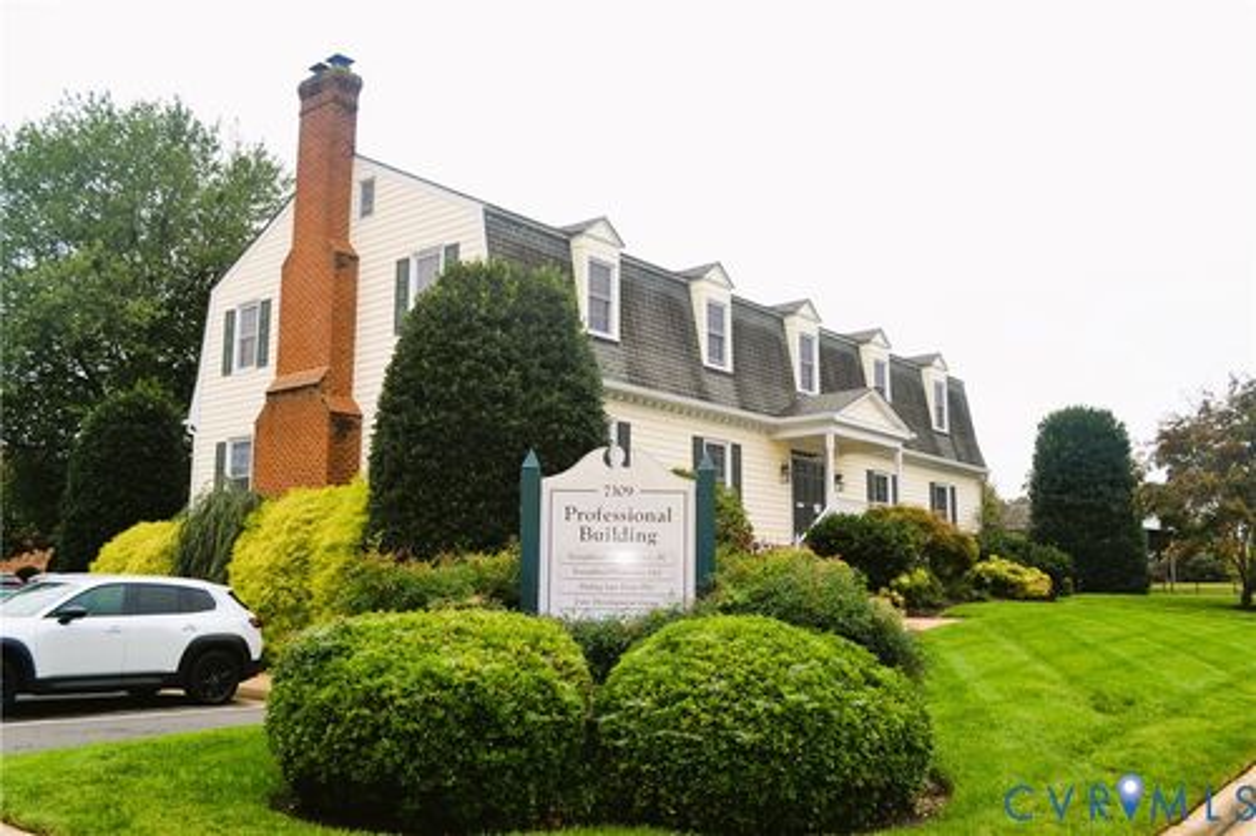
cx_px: 628
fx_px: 1151
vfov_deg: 39.9
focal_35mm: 33
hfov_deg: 57.2
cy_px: 418
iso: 100
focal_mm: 22
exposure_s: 1/200
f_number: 6.3
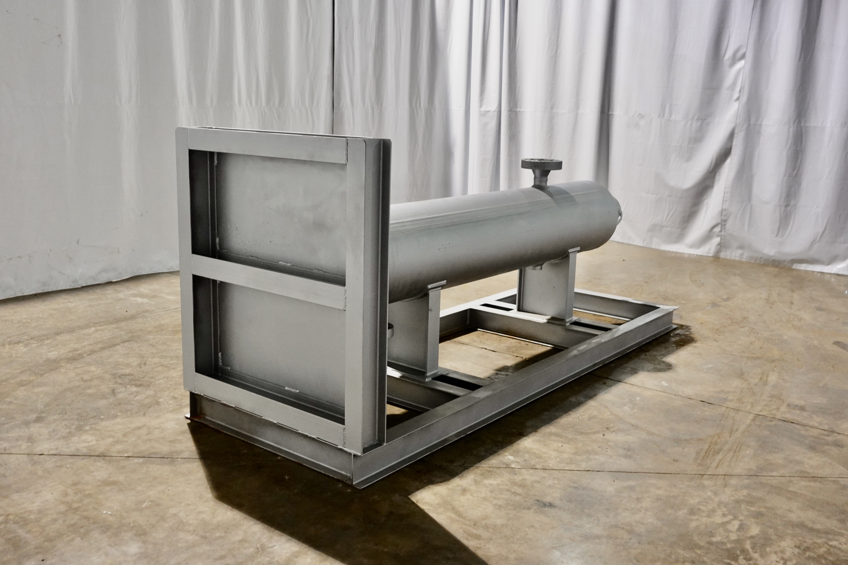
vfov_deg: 38.9
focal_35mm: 34
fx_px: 801
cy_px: 282
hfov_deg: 55.8
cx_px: 424
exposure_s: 1/15
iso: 800
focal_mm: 13.08
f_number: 2.8
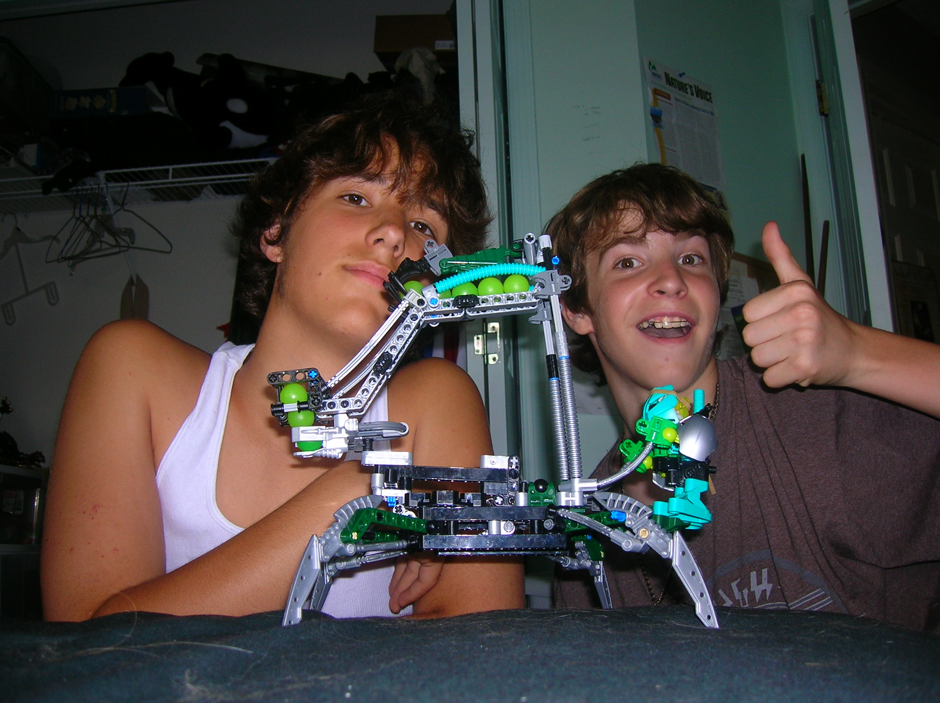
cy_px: 352
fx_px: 922
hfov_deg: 54.0
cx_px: 470
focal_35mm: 34
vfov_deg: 41.7
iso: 50
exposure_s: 1/60.1
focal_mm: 5.7
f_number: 2.9
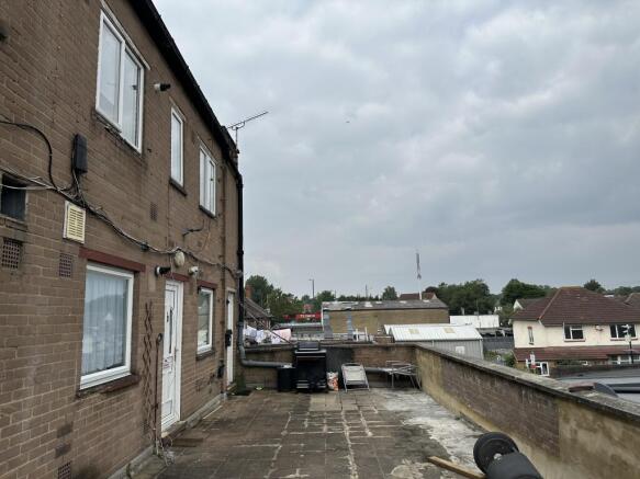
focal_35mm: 24
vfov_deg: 56.8
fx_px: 444
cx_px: 320
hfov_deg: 71.6
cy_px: 240
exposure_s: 1/7042
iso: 80
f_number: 1.78
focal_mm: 6.86
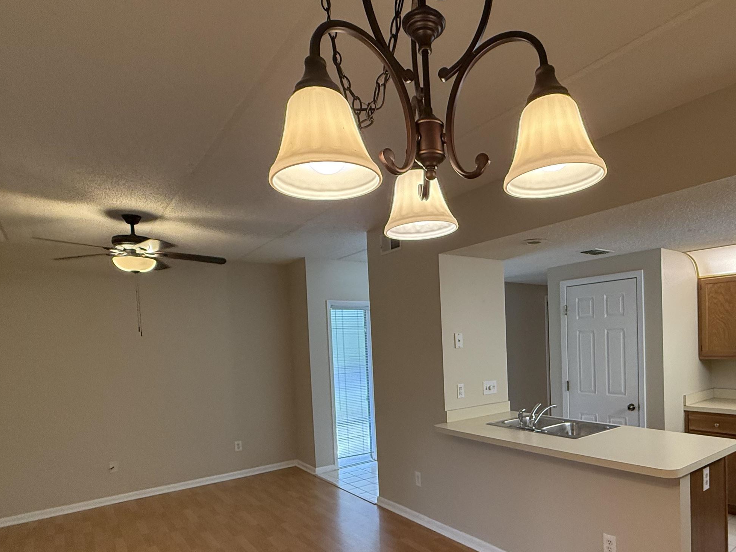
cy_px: 360
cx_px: 453
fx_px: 468
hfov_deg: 75.3
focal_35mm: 22
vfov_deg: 59.9
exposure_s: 1/120
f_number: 2.2
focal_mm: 2.22
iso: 250
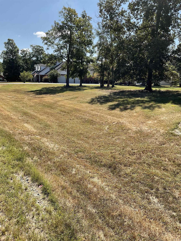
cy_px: 120
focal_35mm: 29
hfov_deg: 48.2
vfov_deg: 61.7
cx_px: 90
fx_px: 202
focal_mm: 3
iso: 16
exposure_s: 1/1098
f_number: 1.8
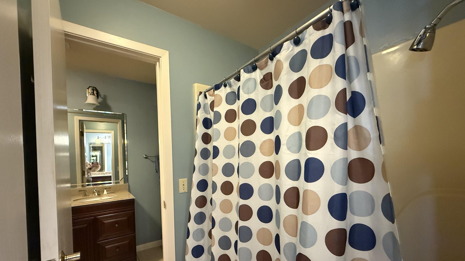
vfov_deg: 66.2
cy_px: 160
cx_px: 227
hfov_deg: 99.4
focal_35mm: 16
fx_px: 197
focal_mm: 2.22
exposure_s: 1/60
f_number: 2.2
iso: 1250
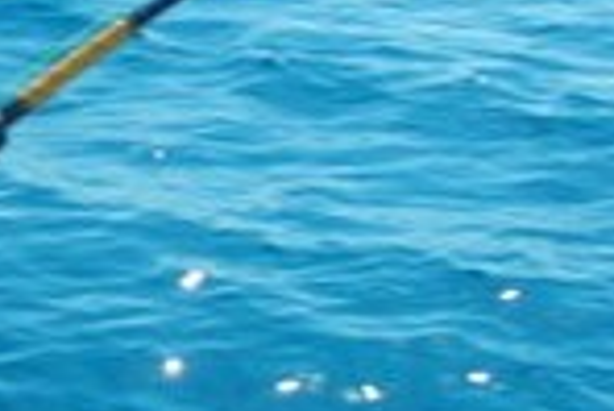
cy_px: 120
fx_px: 2868
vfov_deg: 8.2
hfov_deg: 12.1
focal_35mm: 168
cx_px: -4
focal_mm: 6.3
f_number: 6.4
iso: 50
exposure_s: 1/157
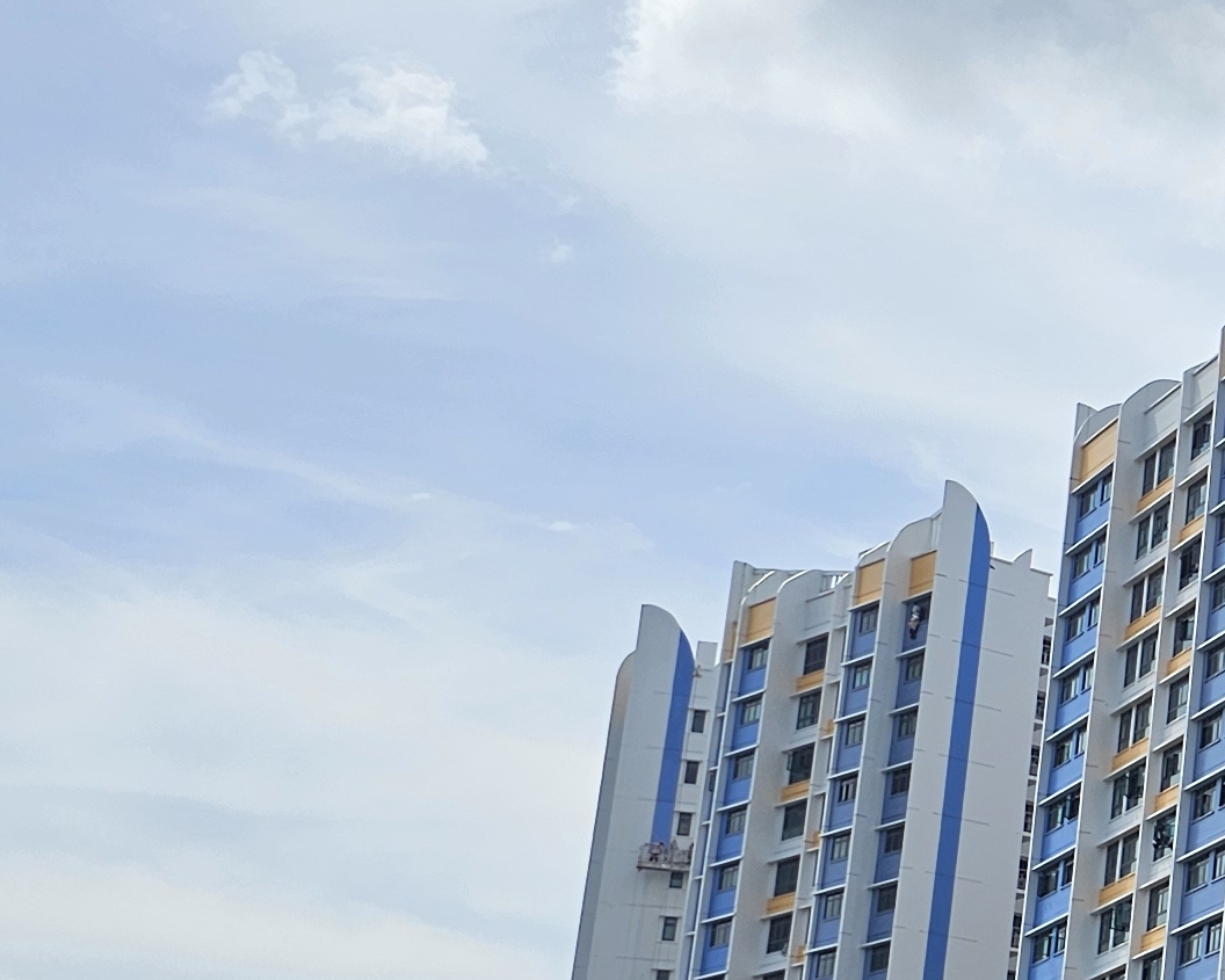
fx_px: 3082
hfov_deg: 18.0
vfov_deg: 18.0
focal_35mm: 85
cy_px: 725
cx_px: 2202
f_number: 1.7
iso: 10
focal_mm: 6.3
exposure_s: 1/1780
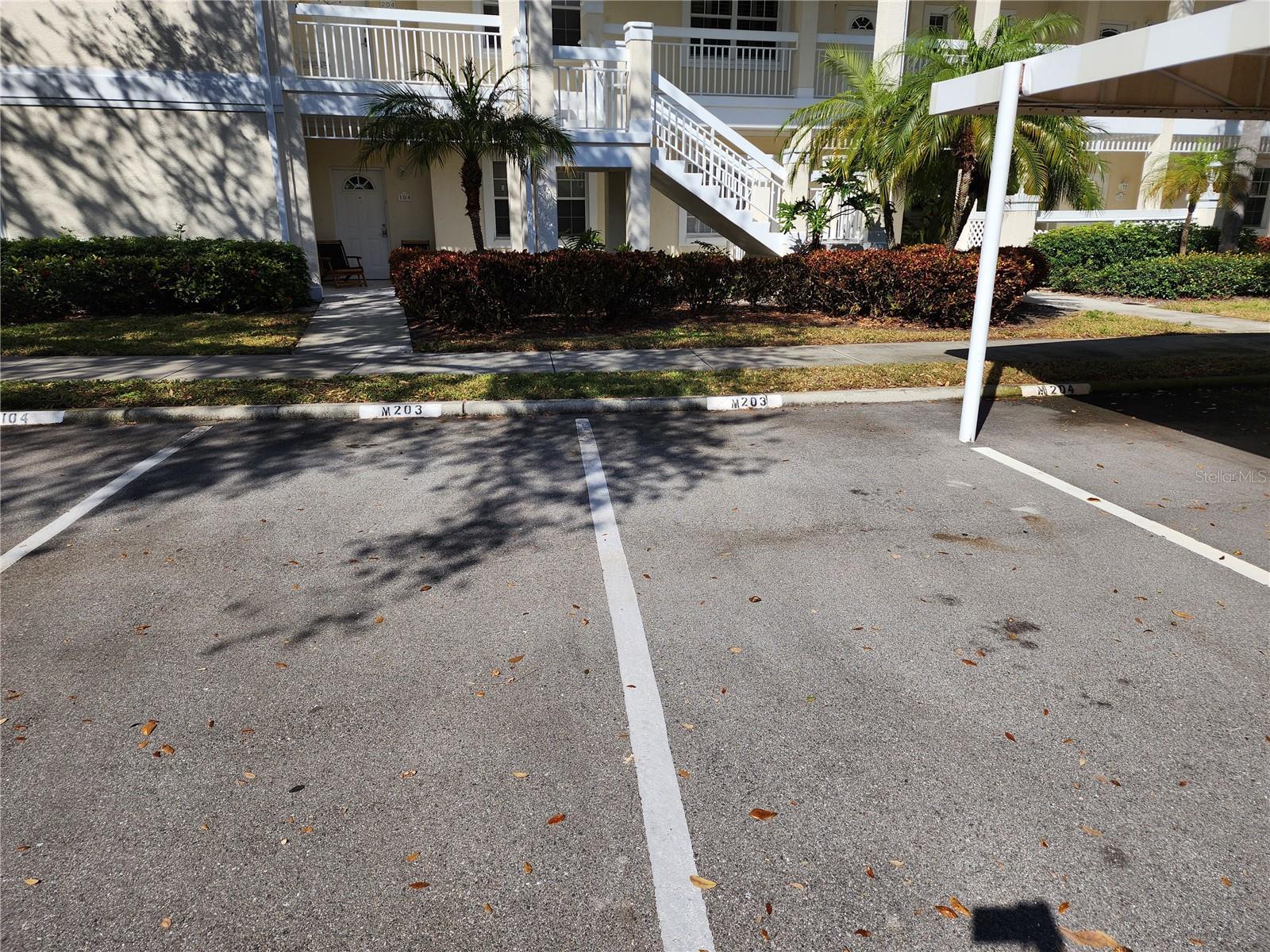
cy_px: 476
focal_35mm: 23
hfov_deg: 73.9
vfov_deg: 58.9
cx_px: 635
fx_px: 844
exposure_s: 1/1283
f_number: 1.8
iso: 12
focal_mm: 6.4
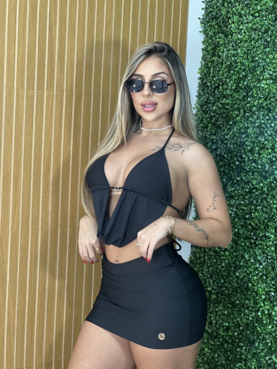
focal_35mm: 77
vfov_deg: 25.3
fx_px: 821
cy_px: 184
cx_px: 138
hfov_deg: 19.1
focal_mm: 9
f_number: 2.8
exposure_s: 1/120
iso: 160
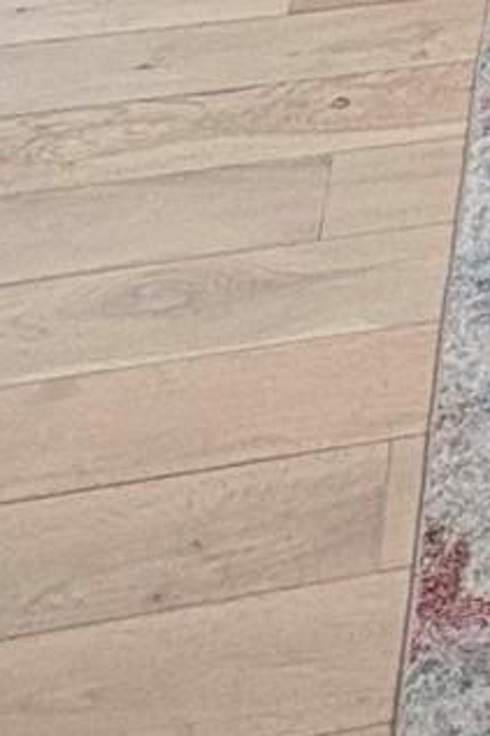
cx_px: 1019
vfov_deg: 14.6
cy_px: -1003
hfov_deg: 12.5
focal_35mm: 94
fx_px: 1921
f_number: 2.2
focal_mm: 2.22
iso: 160
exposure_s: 1/120
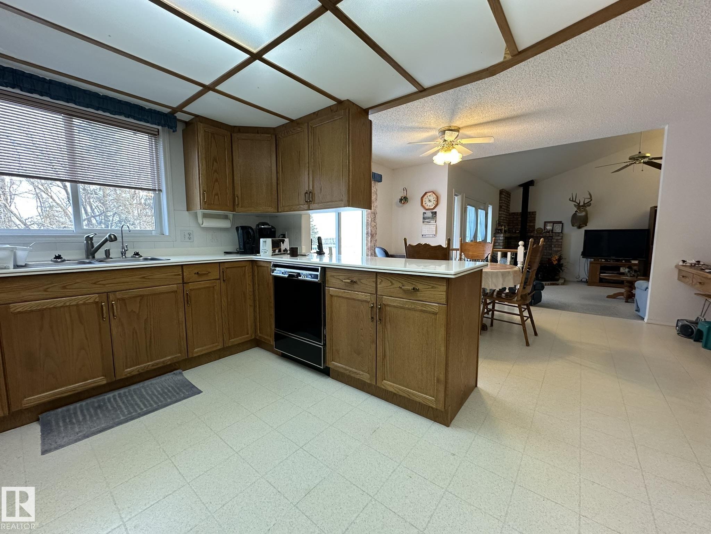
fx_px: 288
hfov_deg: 102.1
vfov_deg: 85.7
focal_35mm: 14
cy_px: 267
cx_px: 356
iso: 200
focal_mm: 2.22
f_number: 2.2
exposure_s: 1/120
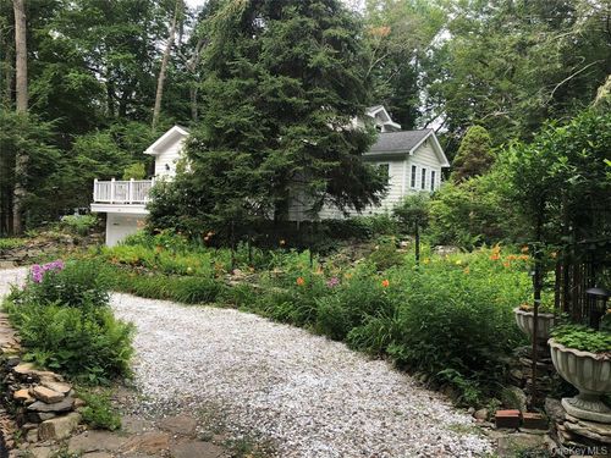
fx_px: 494
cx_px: 306
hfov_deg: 63.4
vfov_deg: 49.7
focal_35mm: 28
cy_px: 229
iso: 20
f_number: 1.8
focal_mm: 3.99
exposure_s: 1/236
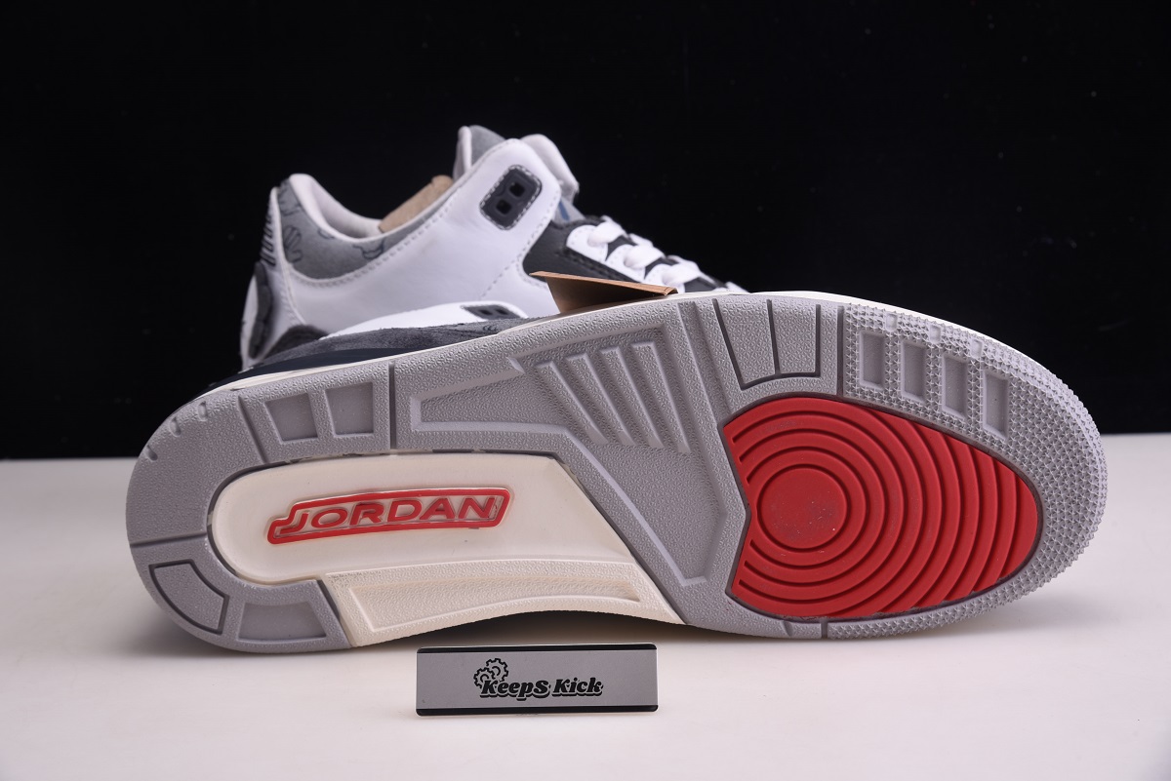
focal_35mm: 85
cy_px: 390
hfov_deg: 23.9
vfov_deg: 16.1
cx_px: 586
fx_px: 2766
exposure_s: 1/125
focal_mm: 85
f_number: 13
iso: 100
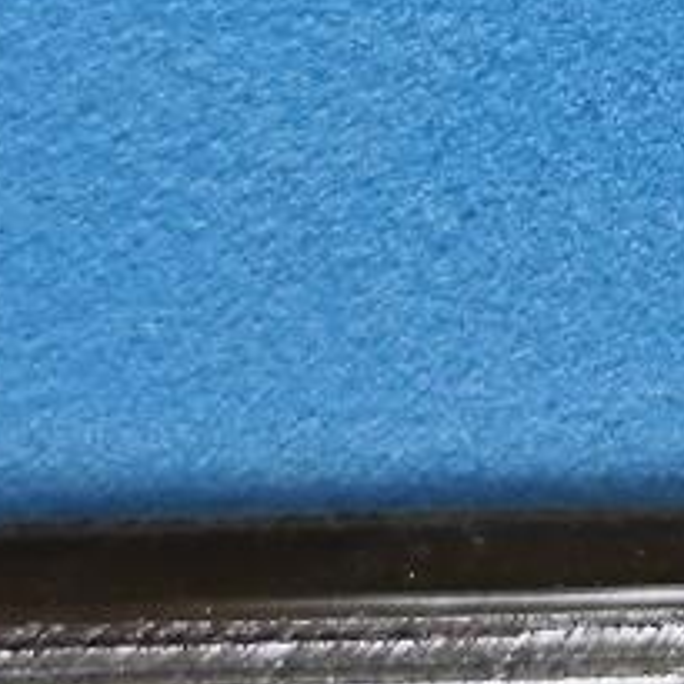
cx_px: 1378
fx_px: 6617
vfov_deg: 5.8
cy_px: -581
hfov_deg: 5.8
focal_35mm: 296
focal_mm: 5.84
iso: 64
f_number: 1.6
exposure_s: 1/100
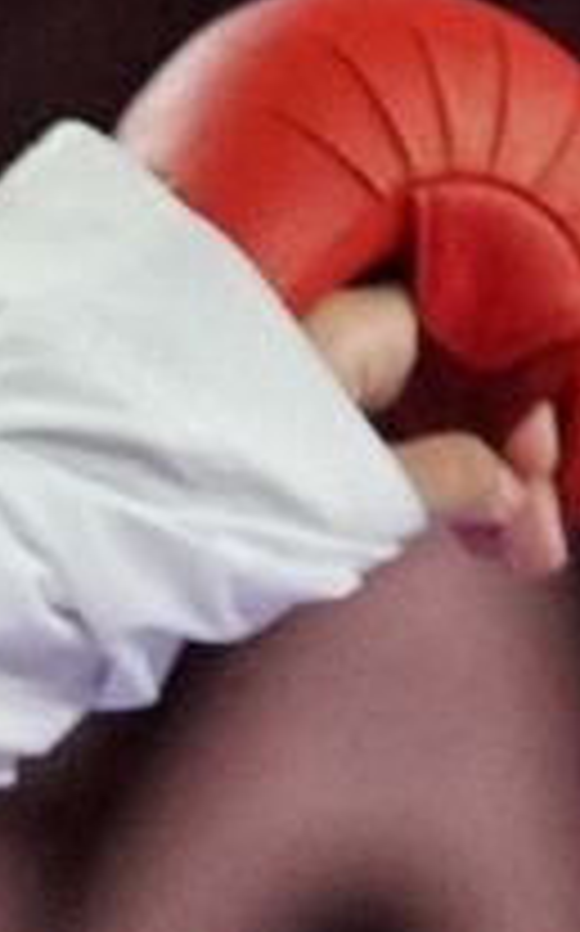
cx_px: -297
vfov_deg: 1.1
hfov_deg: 0.7
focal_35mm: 1998
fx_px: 50637
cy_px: 675
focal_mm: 150
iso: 3200
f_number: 2.8
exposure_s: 1/2000
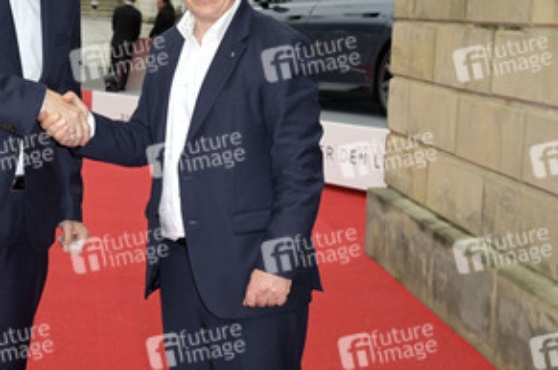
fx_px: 1393
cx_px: 145
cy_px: 107
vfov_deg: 15.1
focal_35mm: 90
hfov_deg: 22.5
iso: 400
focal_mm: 58
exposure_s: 1/250
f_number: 6.3
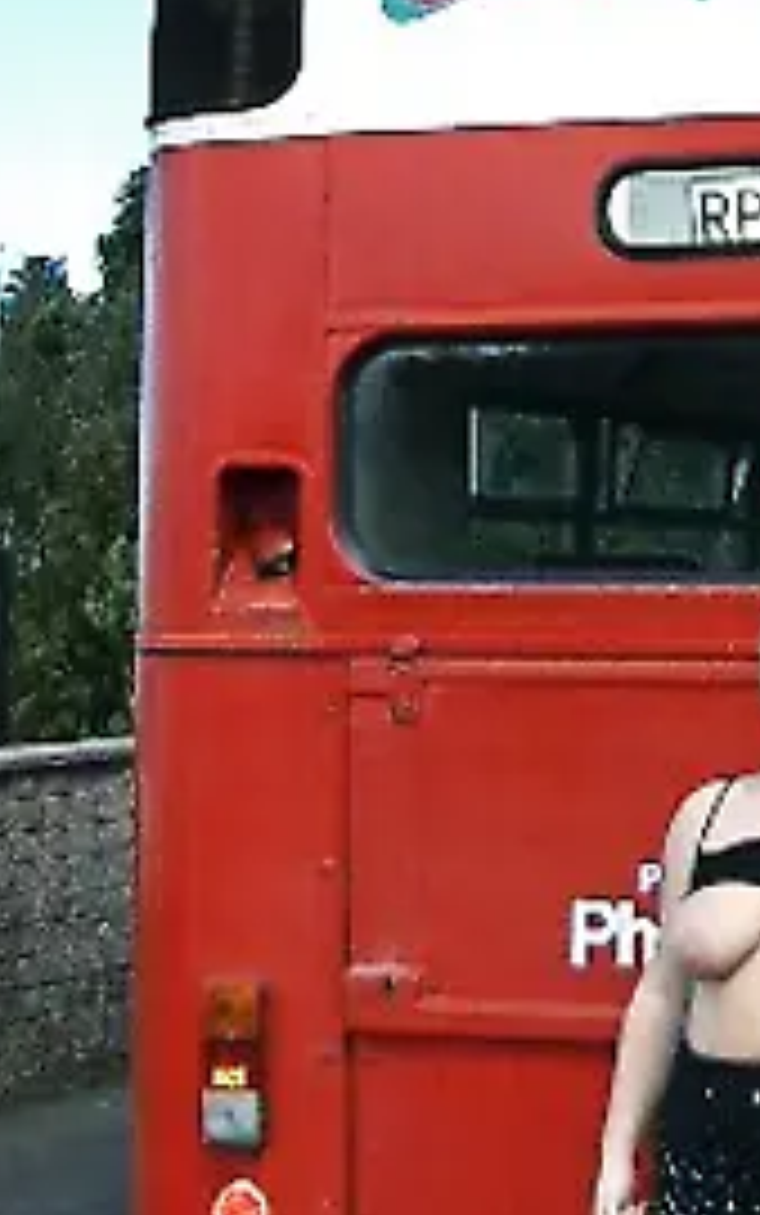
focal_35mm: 77
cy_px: 513
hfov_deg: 16.8
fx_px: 2549
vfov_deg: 26.8
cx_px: 621
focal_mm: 5.8
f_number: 2.6
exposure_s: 1/640
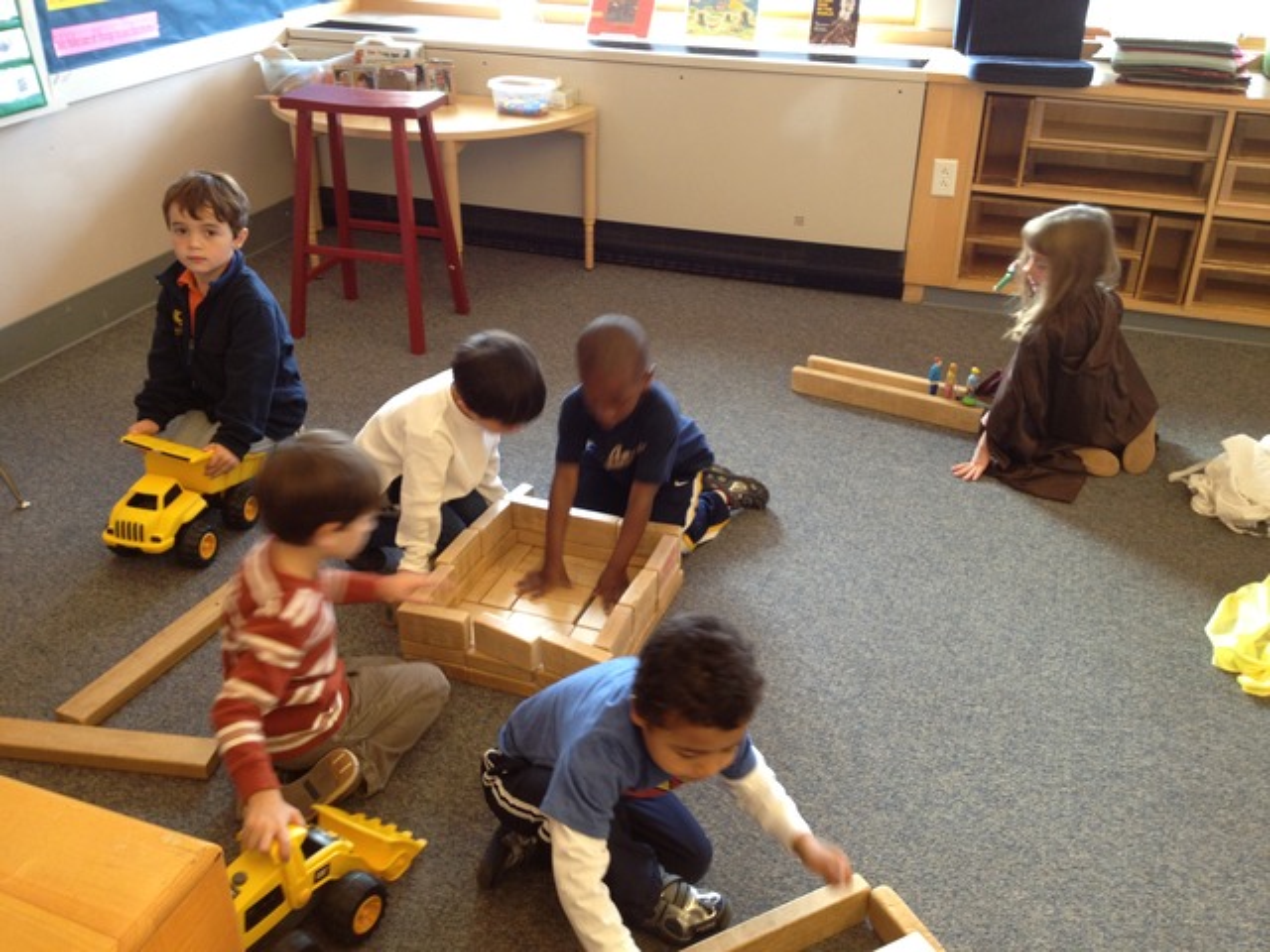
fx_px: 1284
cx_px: 635
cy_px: 476
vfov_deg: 40.7
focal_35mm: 35
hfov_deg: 52.6
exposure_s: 1/20
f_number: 2.4
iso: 80
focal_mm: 4.28
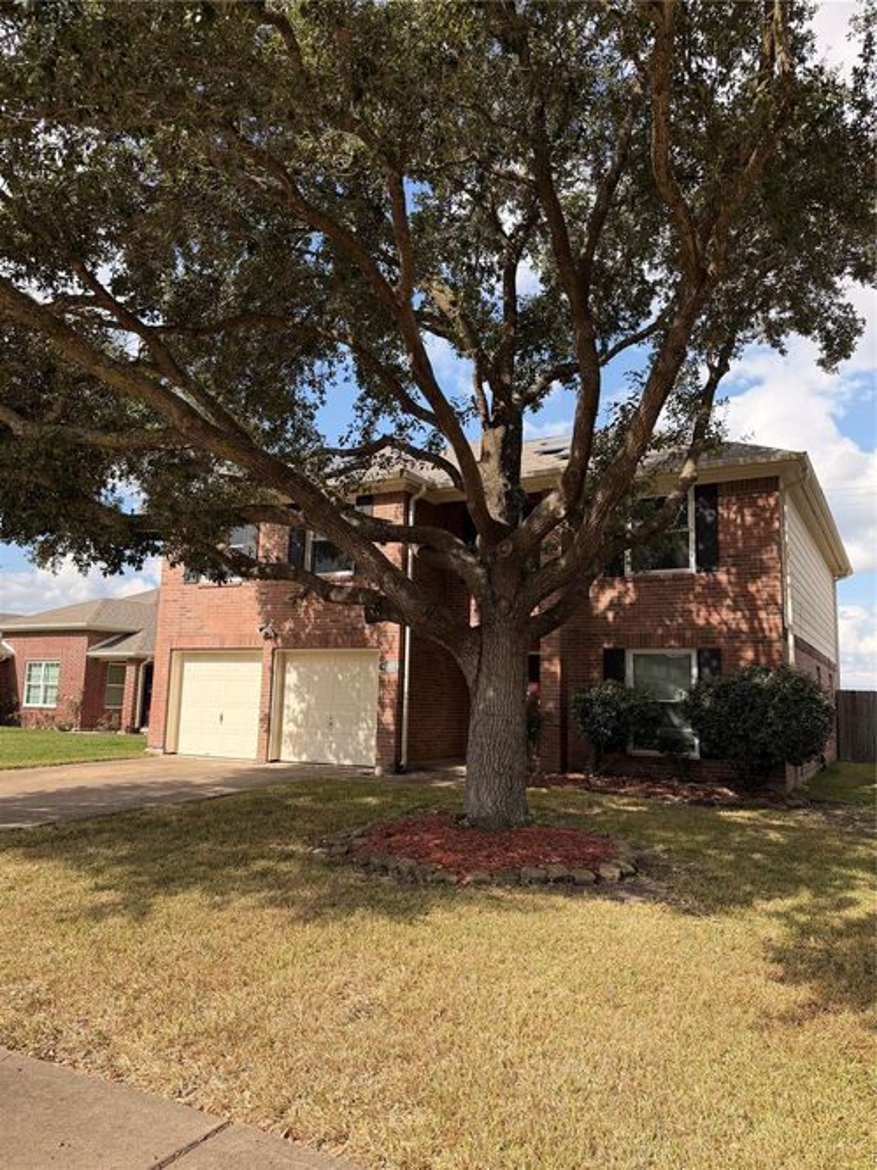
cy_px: 585
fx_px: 811
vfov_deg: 71.6
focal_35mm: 24
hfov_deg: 56.8
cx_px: 438
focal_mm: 6.76
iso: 100
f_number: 1.78
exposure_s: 1/3584
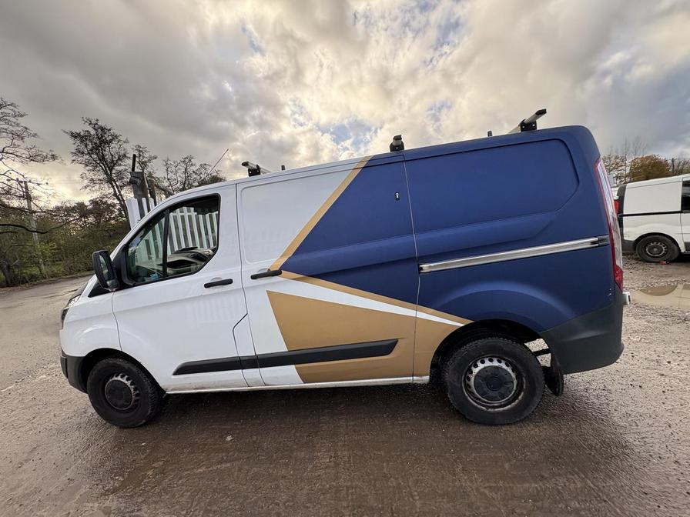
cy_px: 258
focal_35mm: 14
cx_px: 345
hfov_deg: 102.1
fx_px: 279
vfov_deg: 85.7
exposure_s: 1/407
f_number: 2.2
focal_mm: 2.22
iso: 50
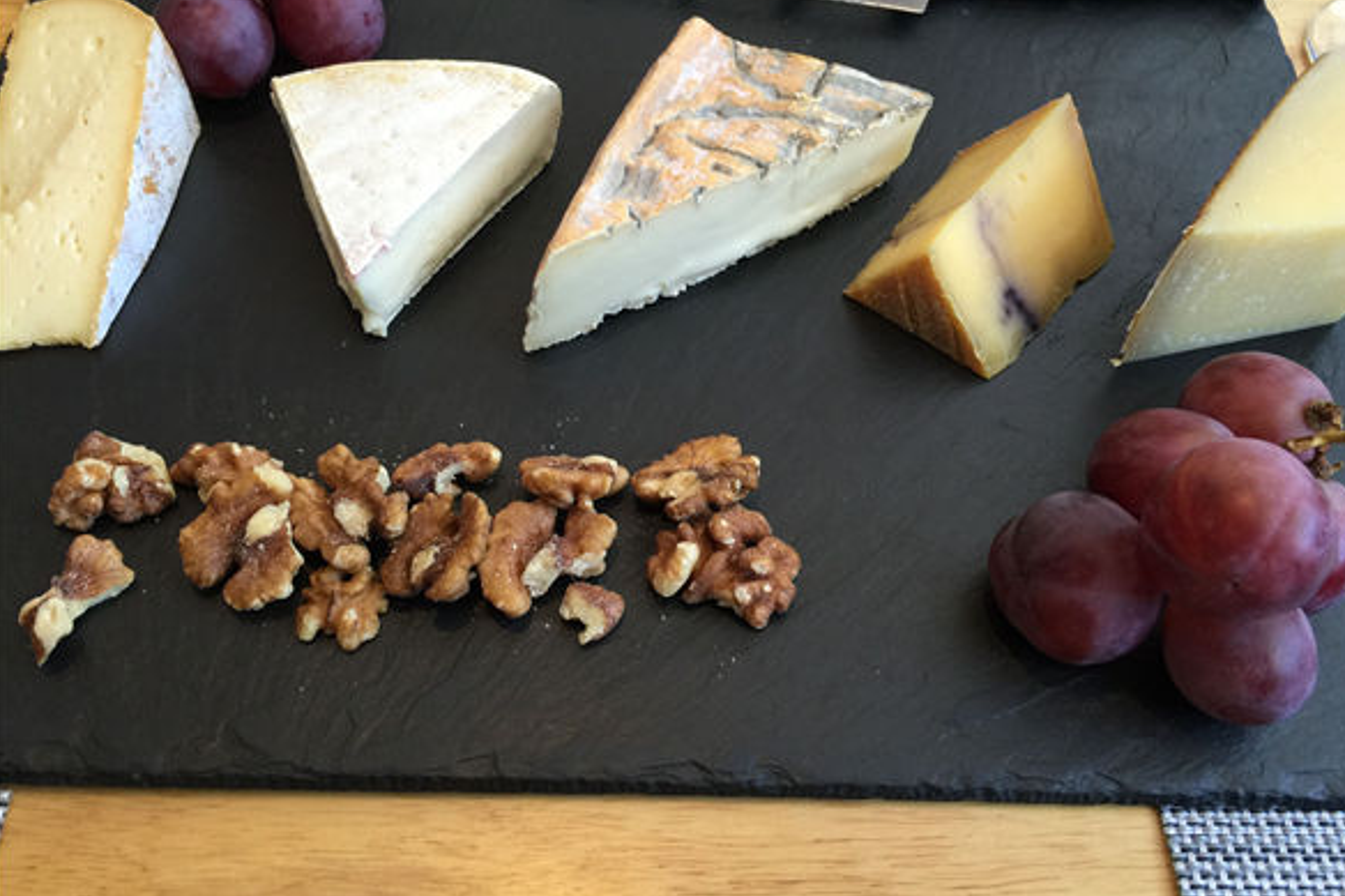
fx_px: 1158
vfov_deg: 42.3
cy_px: 408
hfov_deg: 60.3
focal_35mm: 31
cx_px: 686
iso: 40
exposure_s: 1/30
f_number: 2.2
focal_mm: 4.15
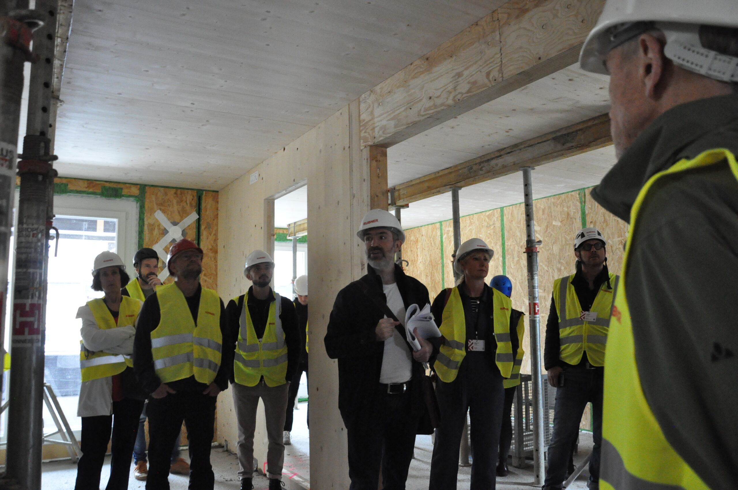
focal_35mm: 27
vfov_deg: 47.8
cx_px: 369
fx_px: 553
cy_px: 245
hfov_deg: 67.4
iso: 3200
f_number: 5.6
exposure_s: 1/25
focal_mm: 18
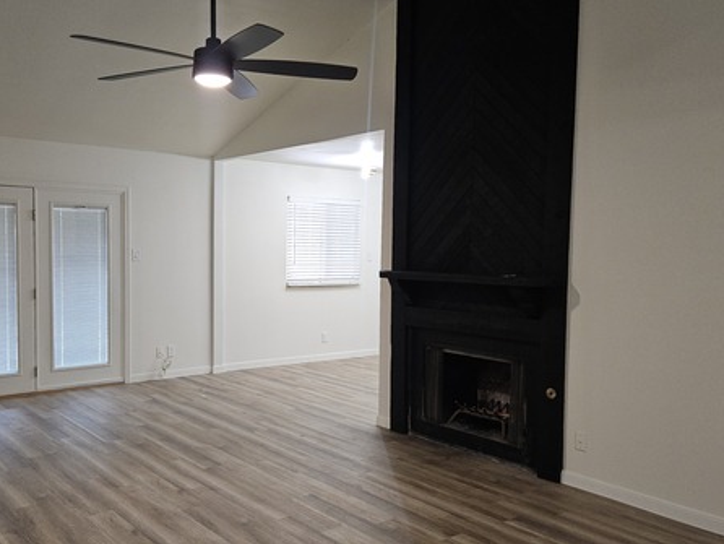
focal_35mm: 33
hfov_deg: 54.8
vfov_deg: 43.0
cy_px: 286
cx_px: 282
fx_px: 691
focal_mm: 5.4
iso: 100
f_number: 1.8
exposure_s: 1/40
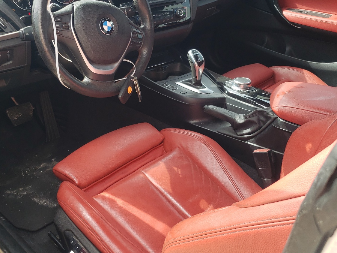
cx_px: 146
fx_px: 360
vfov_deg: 38.6
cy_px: 115
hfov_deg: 50.0
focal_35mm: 37
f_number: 1.5
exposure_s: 1/192
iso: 50
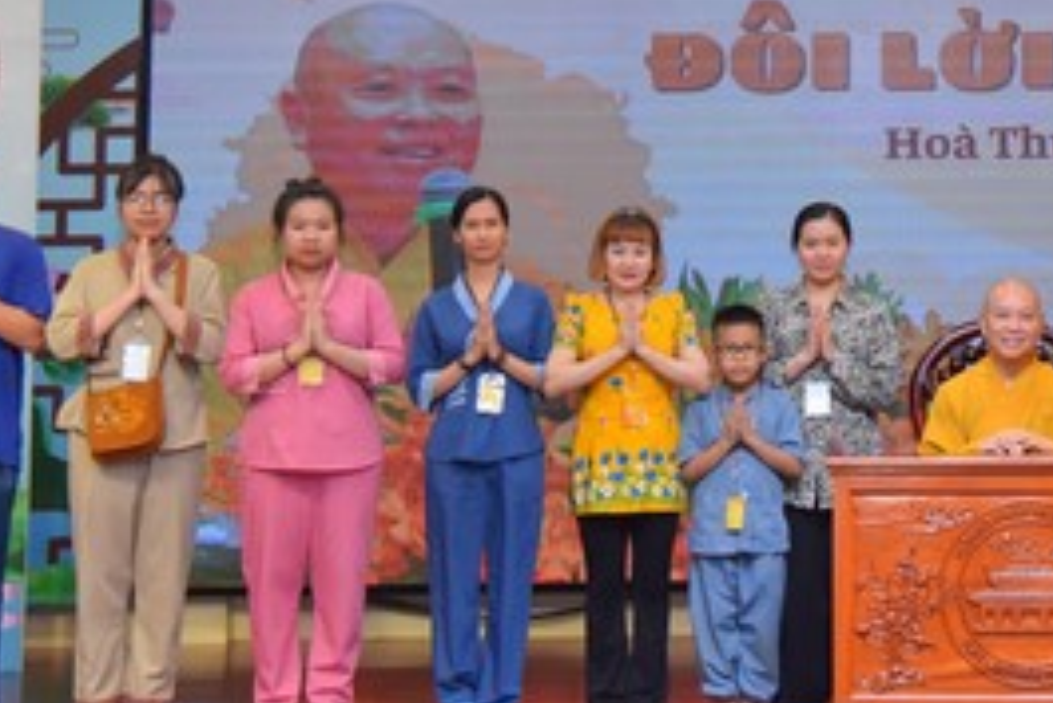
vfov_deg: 12.5
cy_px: -8
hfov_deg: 18.7
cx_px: 882
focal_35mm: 108
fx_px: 3161
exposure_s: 1/160
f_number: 4.5
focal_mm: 44
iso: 1250
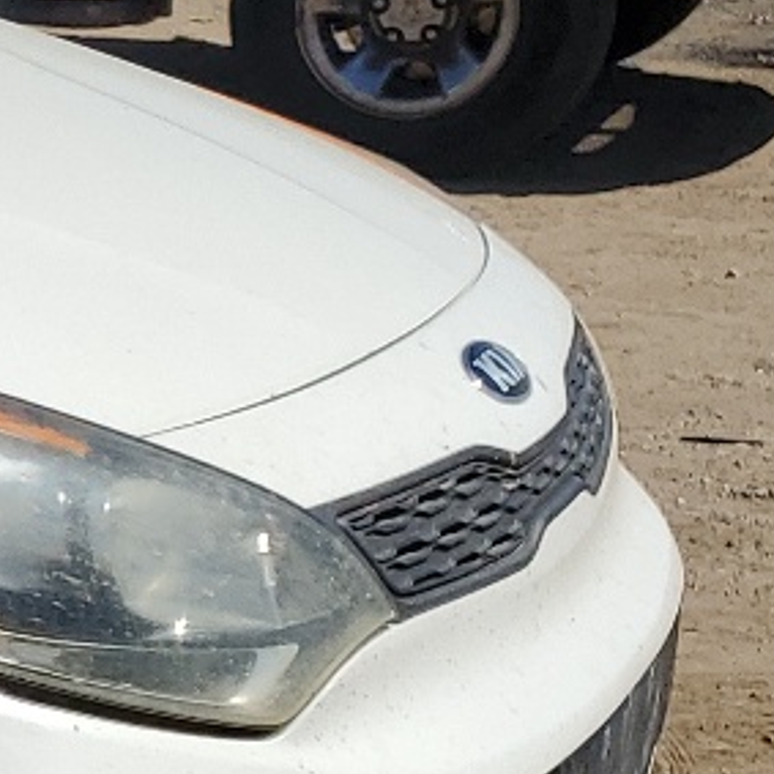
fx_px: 3289
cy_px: 509
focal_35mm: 130
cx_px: -1072
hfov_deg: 11.3
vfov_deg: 13.4
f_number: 1.5
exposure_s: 1/10000
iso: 50
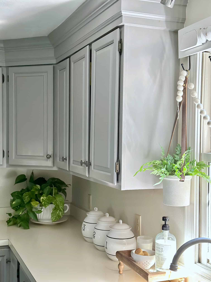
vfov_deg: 39.7
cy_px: 141
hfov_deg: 30.3
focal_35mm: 48
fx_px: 390
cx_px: 106
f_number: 1.8
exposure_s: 1/60
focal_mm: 6.9
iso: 320
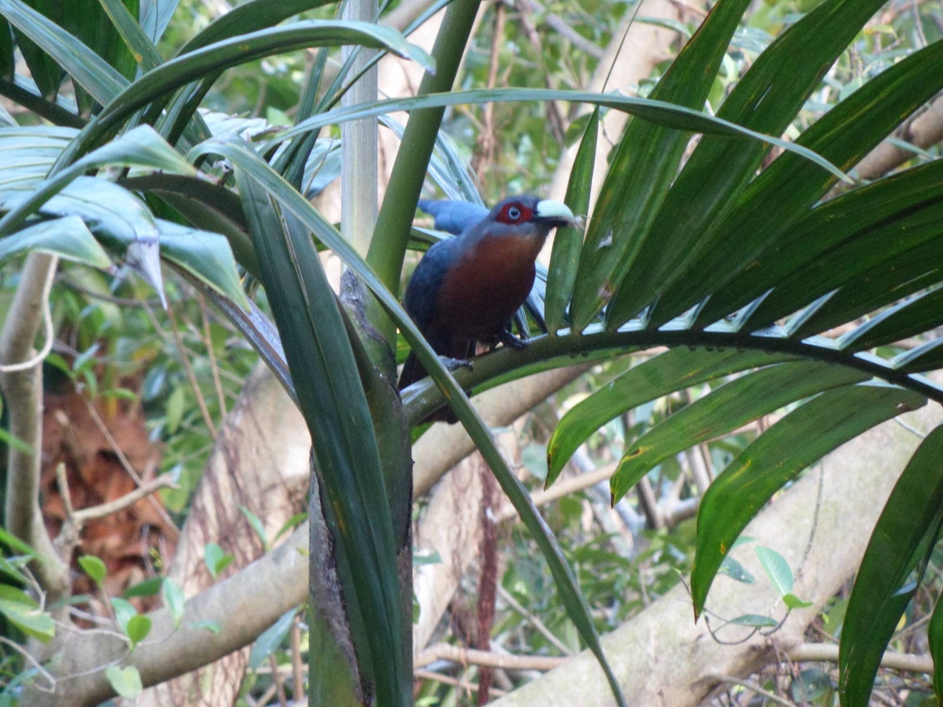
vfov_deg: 5.5
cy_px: 354
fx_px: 7355
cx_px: 472
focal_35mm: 270
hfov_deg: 7.3
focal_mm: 46.8
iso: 400
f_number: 5.9
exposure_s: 1/45
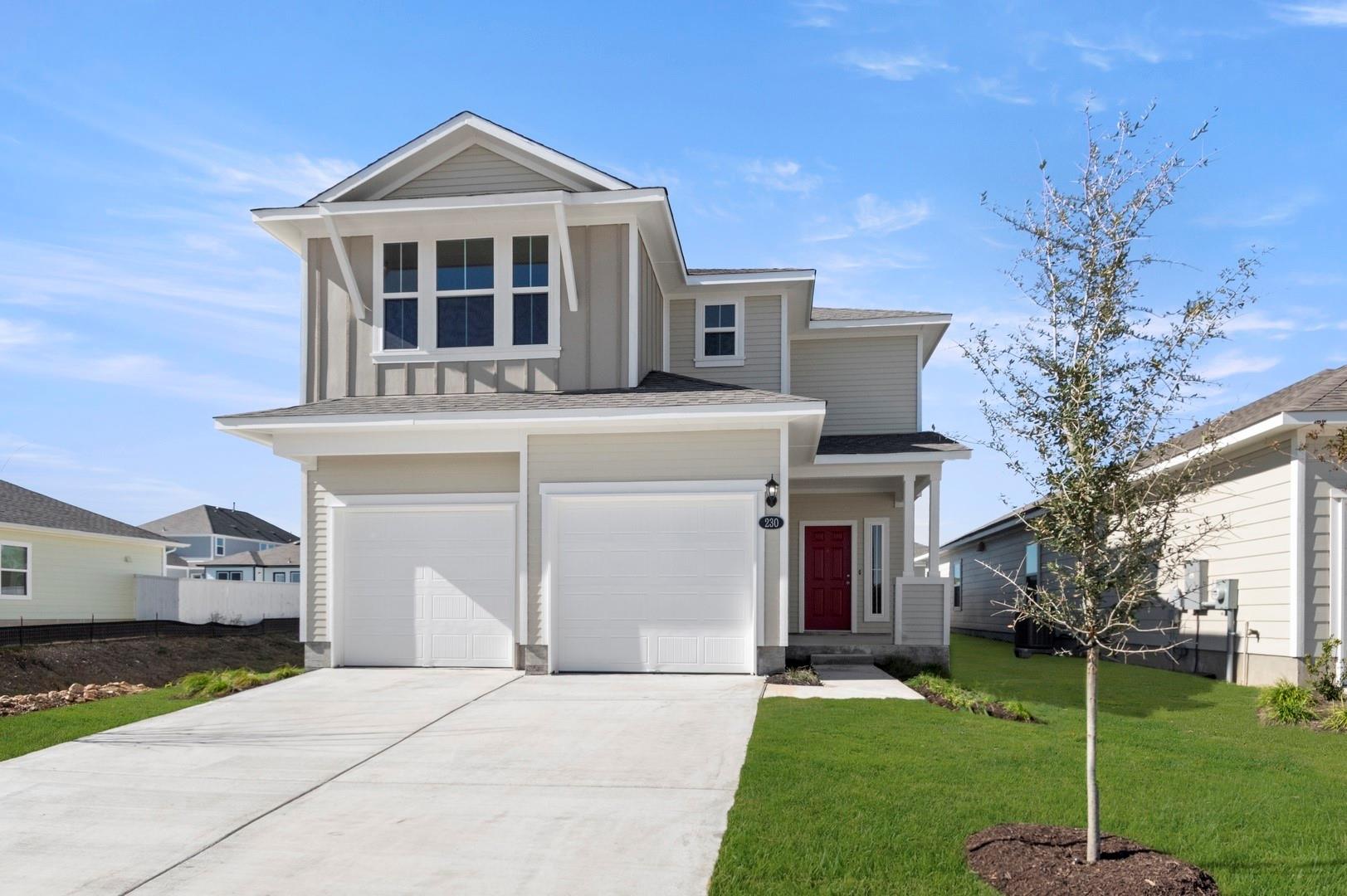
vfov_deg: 36.8
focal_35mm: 36
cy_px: 448
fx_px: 1346
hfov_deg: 53.2
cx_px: 674
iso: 400
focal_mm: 24
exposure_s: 1/800
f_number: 8
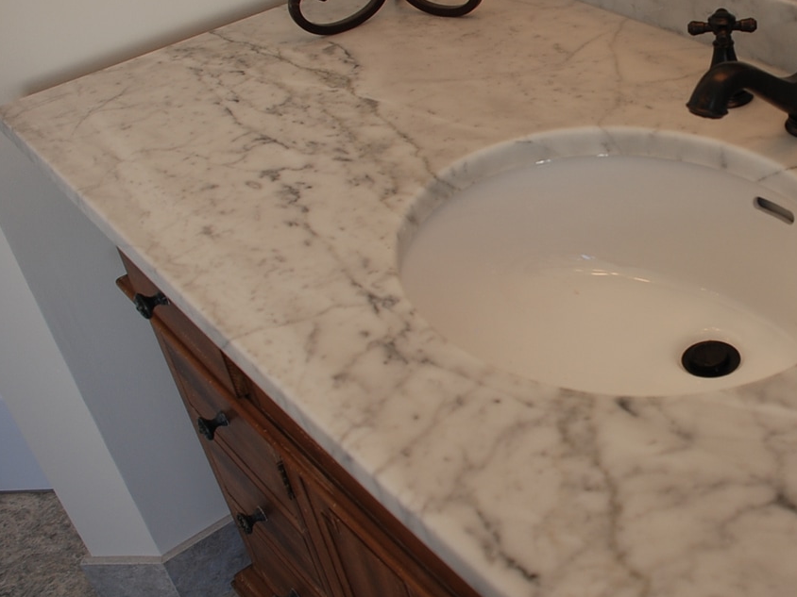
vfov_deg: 31.3
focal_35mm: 46
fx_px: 1059
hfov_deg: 38.9
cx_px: 685
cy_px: 211
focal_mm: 18
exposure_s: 1/80
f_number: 4.5
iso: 200
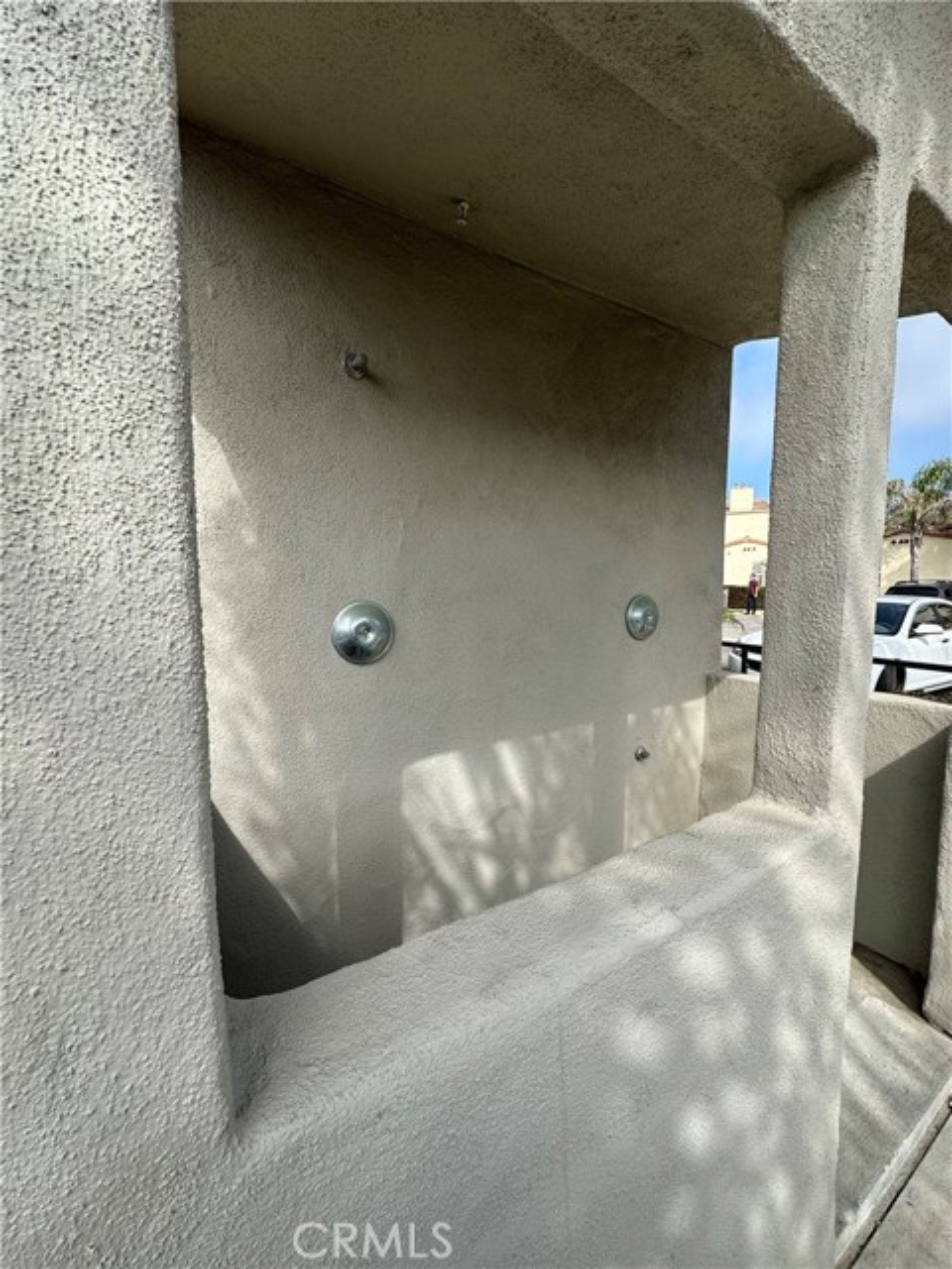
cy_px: 634
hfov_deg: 85.7
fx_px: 513
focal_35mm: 14
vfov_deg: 102.1
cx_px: 476
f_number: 2.2
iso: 40
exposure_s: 1/1103
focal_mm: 2.22
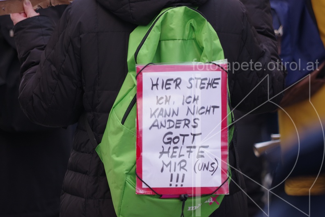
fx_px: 2708
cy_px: 108
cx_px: 162
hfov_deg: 6.9
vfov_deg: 4.6
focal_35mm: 300
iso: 800
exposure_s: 1/320
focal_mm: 200
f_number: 5.6
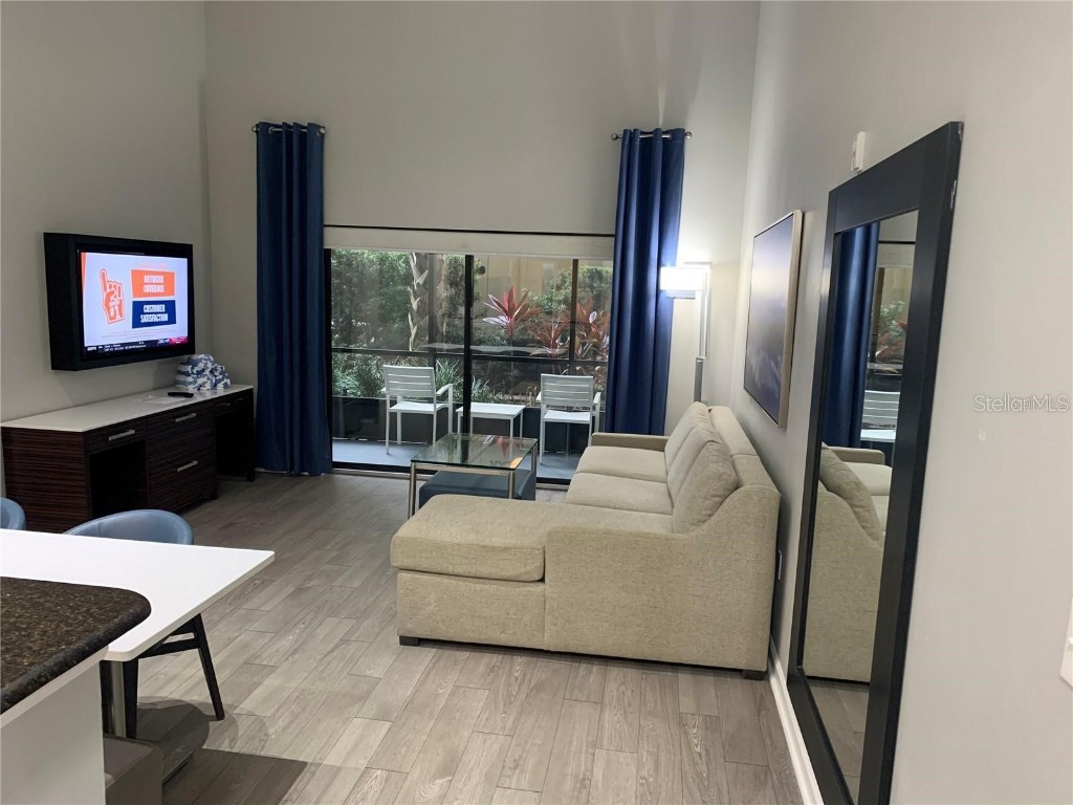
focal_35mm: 26
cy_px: 402
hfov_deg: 67.3
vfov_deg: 53.1
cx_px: 536
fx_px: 806
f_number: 1.8
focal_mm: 4.25
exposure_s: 1/60
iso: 320
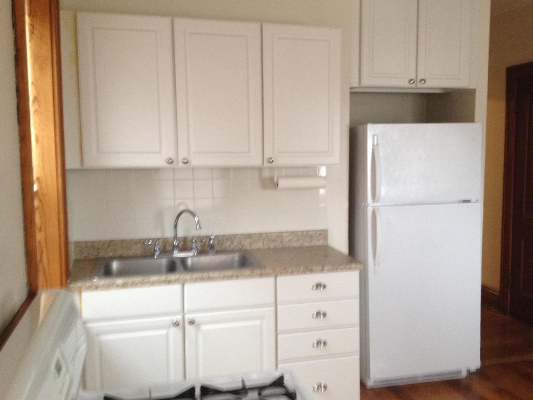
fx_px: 616
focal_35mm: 40
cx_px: 303
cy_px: 205
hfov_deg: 46.7
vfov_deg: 36.0
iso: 250
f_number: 2.4
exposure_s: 1/20
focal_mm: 4.28
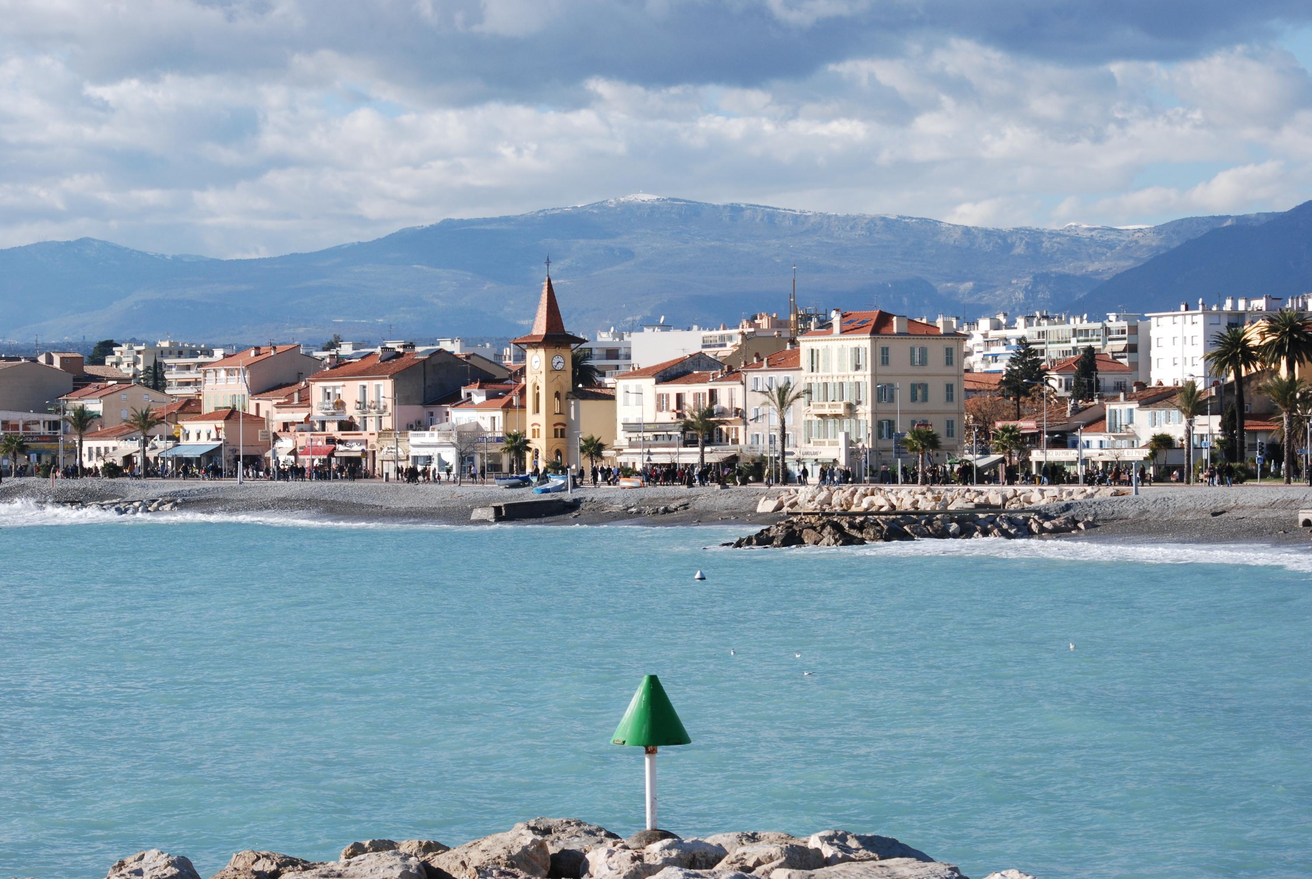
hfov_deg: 19.4
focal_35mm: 105
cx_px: 656
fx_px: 3832
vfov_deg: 13.1
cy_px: 440
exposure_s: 1/320
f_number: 4.5
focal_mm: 70
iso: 200
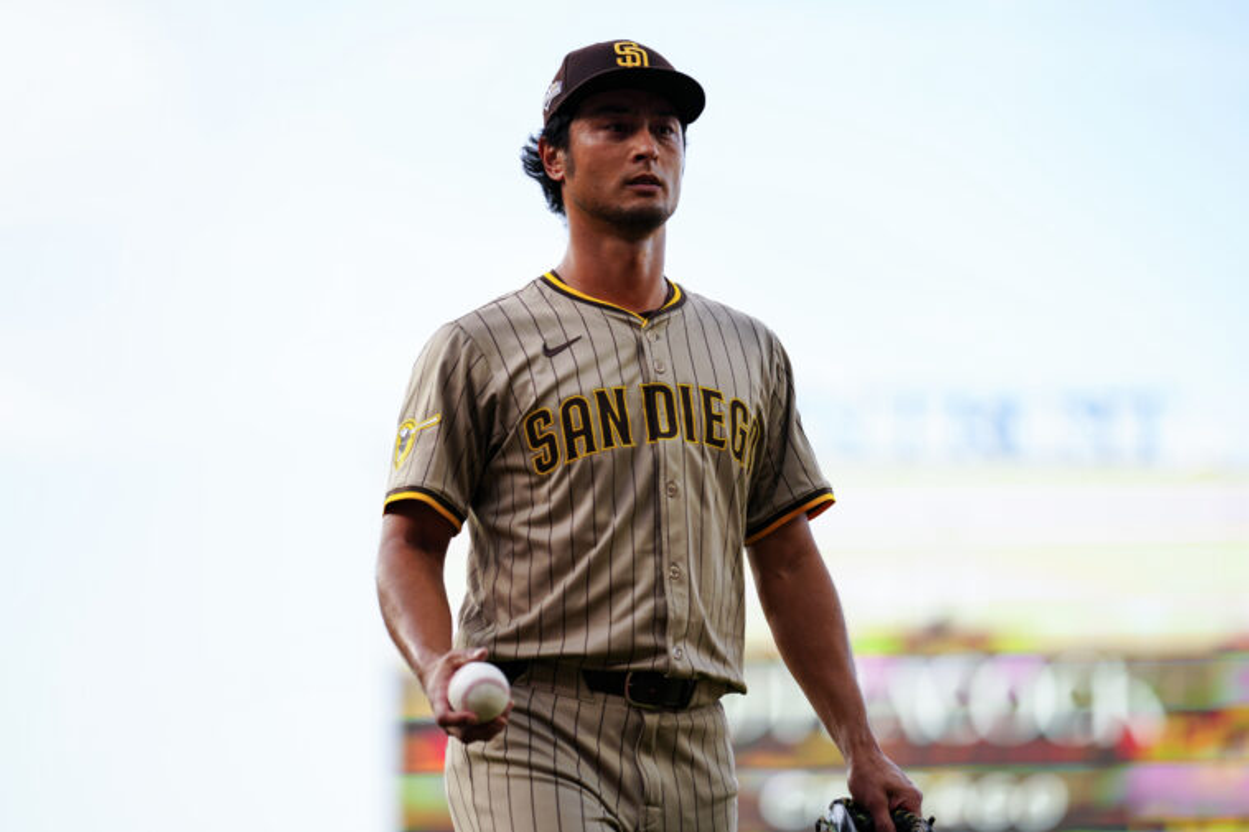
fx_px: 4682
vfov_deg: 10.2
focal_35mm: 135
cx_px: 624
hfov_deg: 15.2
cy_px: 416
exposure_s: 1/4000
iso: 320
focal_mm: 135
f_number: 1.8
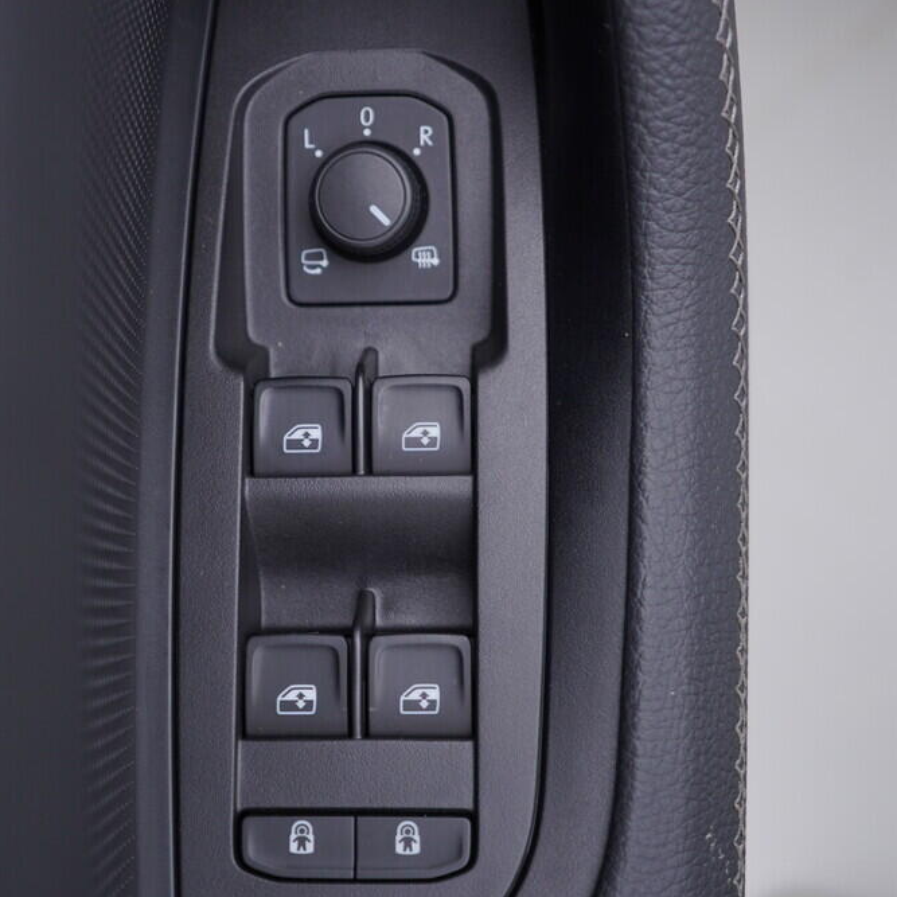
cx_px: 448
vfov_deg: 36.1
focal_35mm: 47
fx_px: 1378
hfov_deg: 36.1
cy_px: 455
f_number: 3.2
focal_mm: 24
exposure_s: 1/50
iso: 125
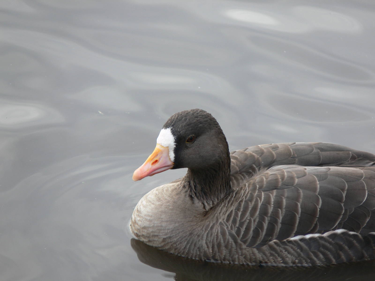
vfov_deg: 3.5
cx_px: 188
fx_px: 4550
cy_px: 140
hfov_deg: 4.7
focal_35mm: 420
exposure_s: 1/60
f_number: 4
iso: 80
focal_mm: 88.8
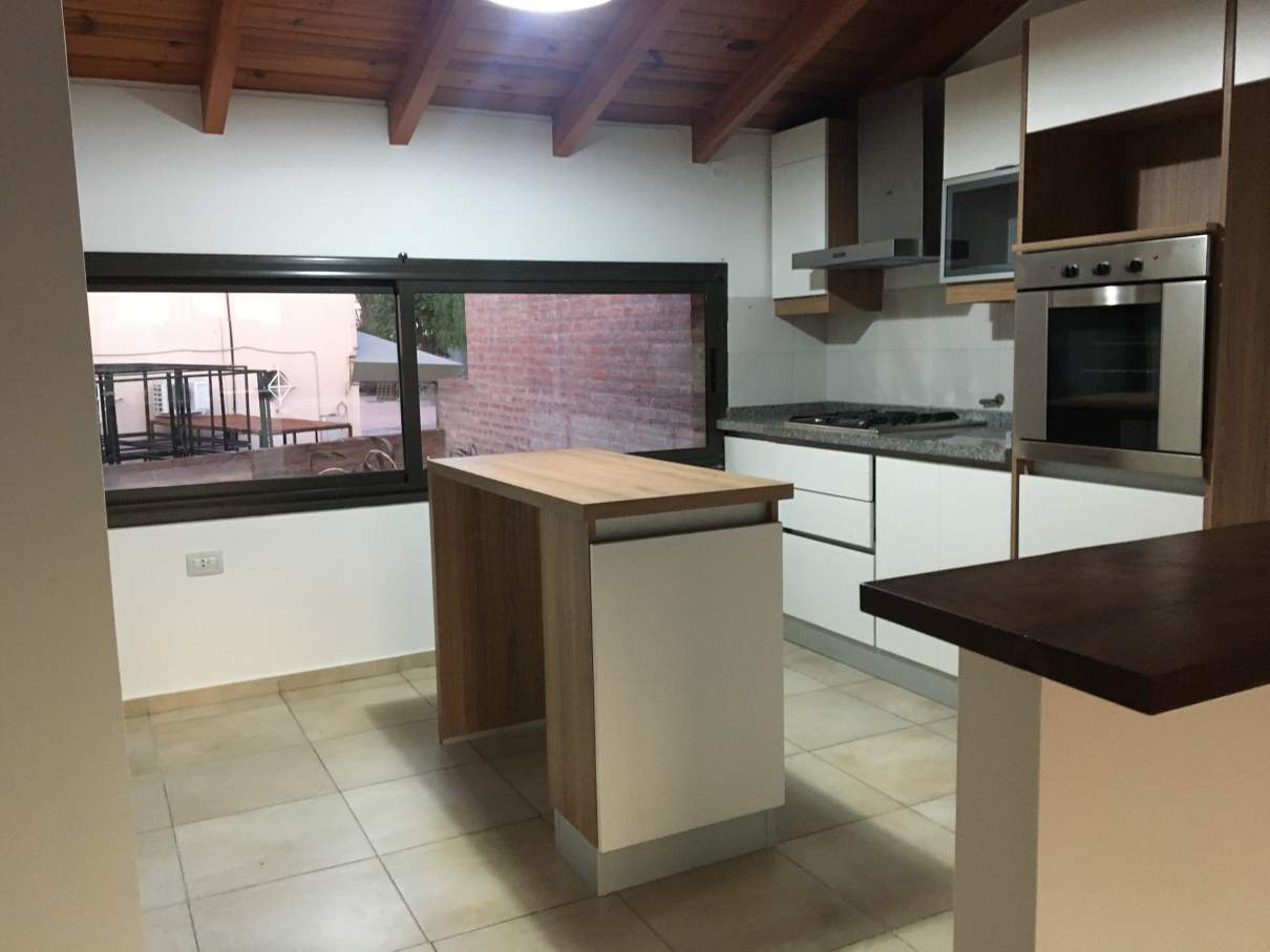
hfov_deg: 61.7
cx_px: 635
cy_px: 476
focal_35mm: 29
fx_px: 1064
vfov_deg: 48.2
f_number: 2.2
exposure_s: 1/17
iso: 200
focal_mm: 4.15
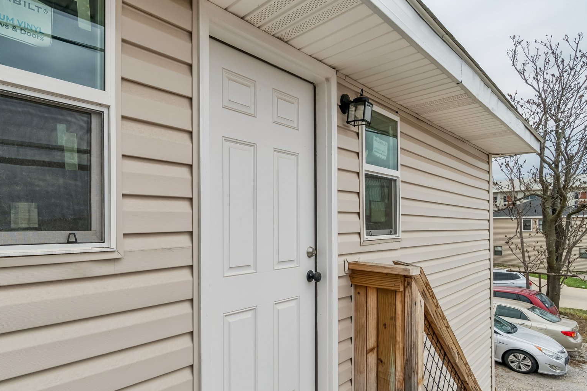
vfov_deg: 61.6
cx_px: 199
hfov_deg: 81.4
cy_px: 229
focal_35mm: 20
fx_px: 326
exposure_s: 1/320
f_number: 8
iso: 100
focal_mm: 10
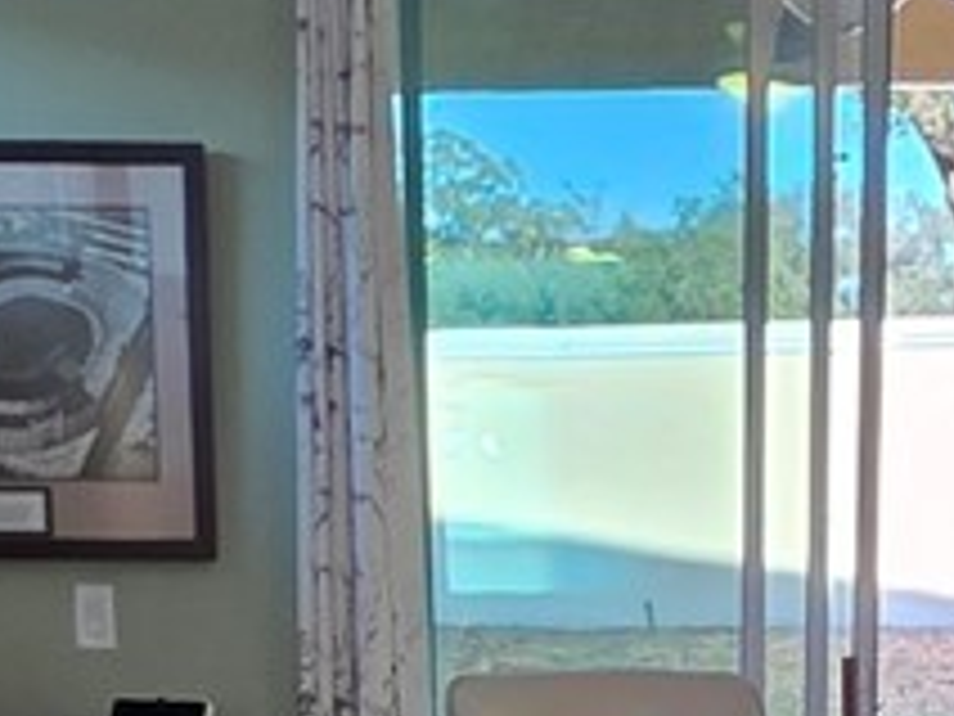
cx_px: 626
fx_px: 2701
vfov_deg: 13.2
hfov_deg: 20.0
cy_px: 1400
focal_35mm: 98
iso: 125
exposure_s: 1/120
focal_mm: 2.2
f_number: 1.9
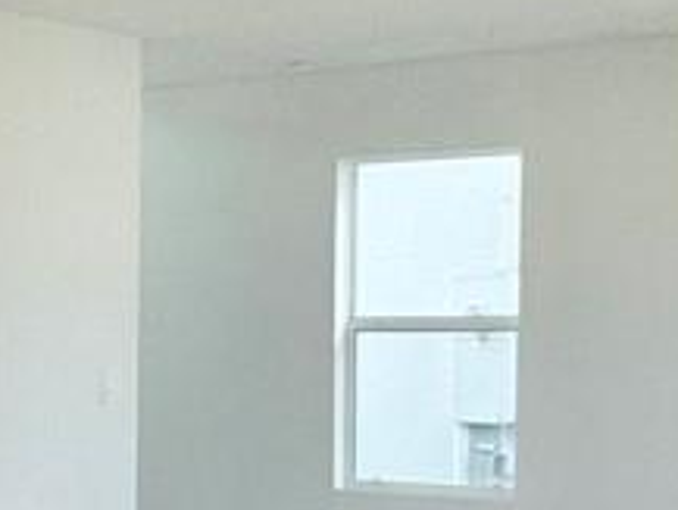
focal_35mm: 103
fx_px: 2019
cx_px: -181
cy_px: 438
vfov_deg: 14.3
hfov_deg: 17.9
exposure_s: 1/120
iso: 100
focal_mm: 2.22
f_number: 2.2
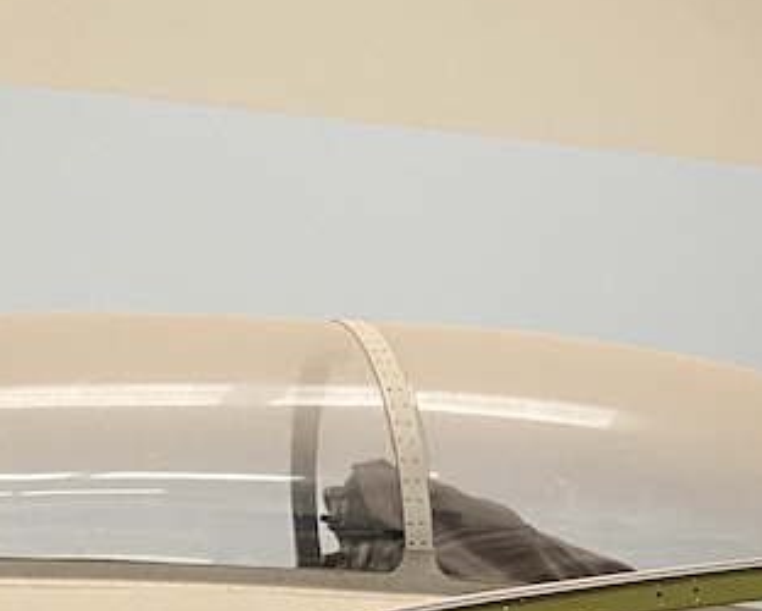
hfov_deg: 17.2
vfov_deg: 13.7
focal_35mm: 104
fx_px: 2347
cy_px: 978
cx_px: 1028
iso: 320
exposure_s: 1/60
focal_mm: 4.25
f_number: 1.8
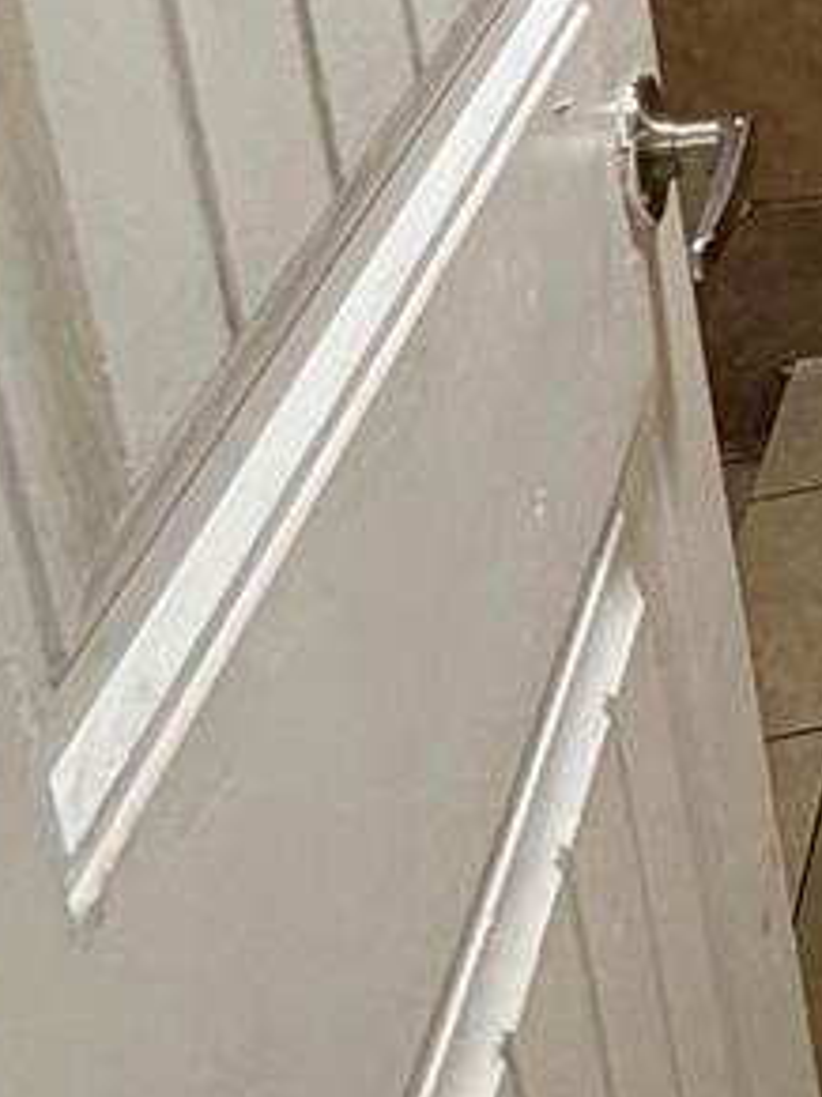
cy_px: -283
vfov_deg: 23.6
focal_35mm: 74
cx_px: 1693
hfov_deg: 15.5
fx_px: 2345
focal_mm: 2.22
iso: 250
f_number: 2.2
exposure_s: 1/60
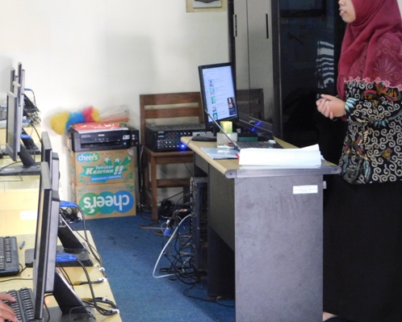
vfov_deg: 17.3
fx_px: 1060
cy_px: 138
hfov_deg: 21.5
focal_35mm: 89
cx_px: 207
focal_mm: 12.6
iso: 800
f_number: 4.3
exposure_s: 1/6
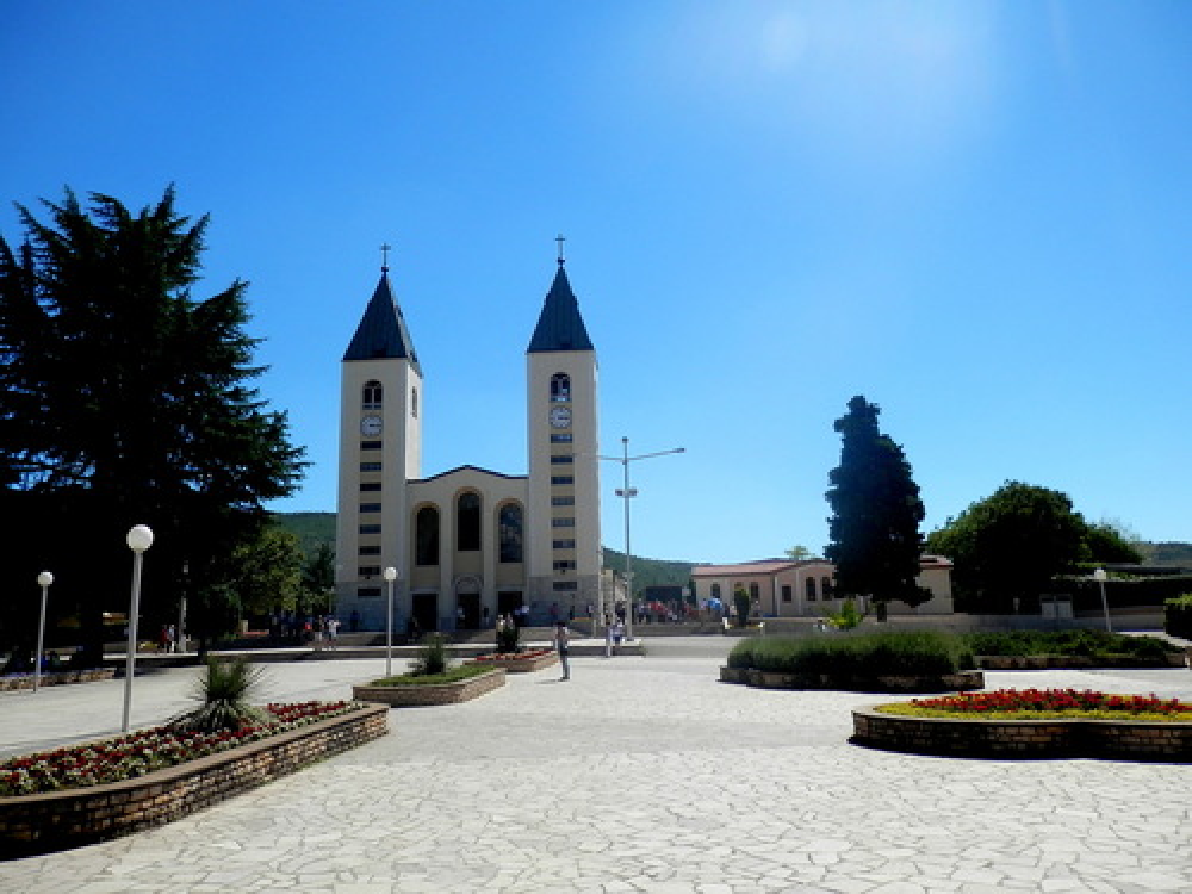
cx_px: 596
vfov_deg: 54.9
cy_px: 447
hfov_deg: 69.4
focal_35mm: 25
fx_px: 861
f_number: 8.7
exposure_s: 1/200
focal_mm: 4.5
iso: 80
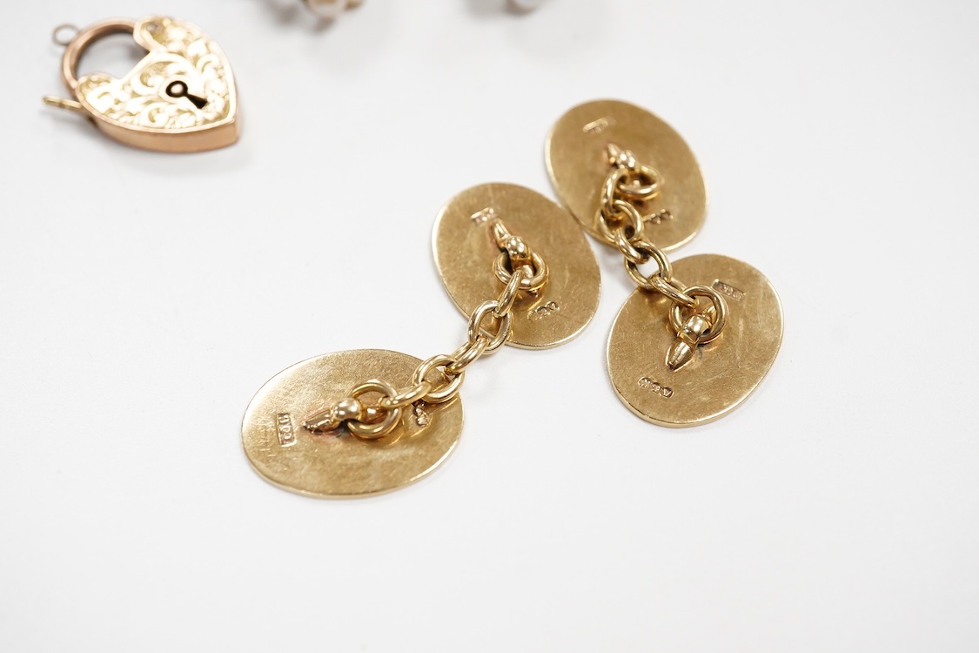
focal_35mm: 45
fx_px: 1224
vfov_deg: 29.9
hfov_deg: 43.6
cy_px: 326
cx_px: 490
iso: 2500
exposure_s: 1/200
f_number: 10
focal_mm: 30
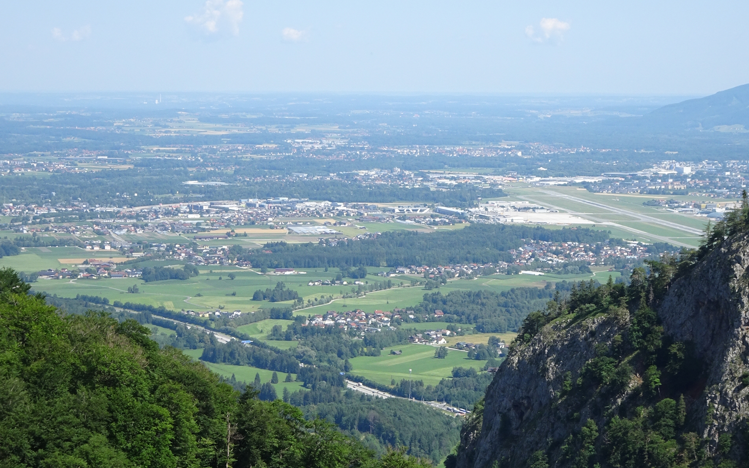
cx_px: 422
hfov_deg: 21.9
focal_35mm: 95
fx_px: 1939
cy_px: 237
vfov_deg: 13.8
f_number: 5
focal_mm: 12.01
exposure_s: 1/400
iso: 80
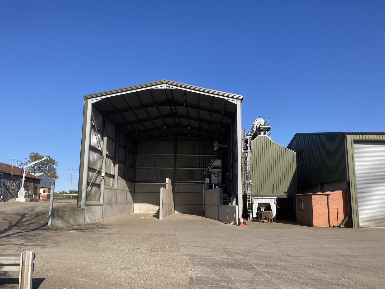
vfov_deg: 48.2
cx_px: 191
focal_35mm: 29
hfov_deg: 61.7
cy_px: 149
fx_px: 323
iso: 20
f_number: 1.8
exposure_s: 1/1779
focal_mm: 3.99
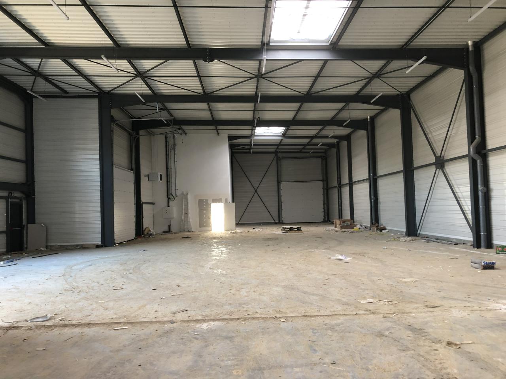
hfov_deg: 63.4
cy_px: 190
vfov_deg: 49.7
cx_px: 253
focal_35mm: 28
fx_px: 409
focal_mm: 4
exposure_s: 1/17
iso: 50
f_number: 1.8
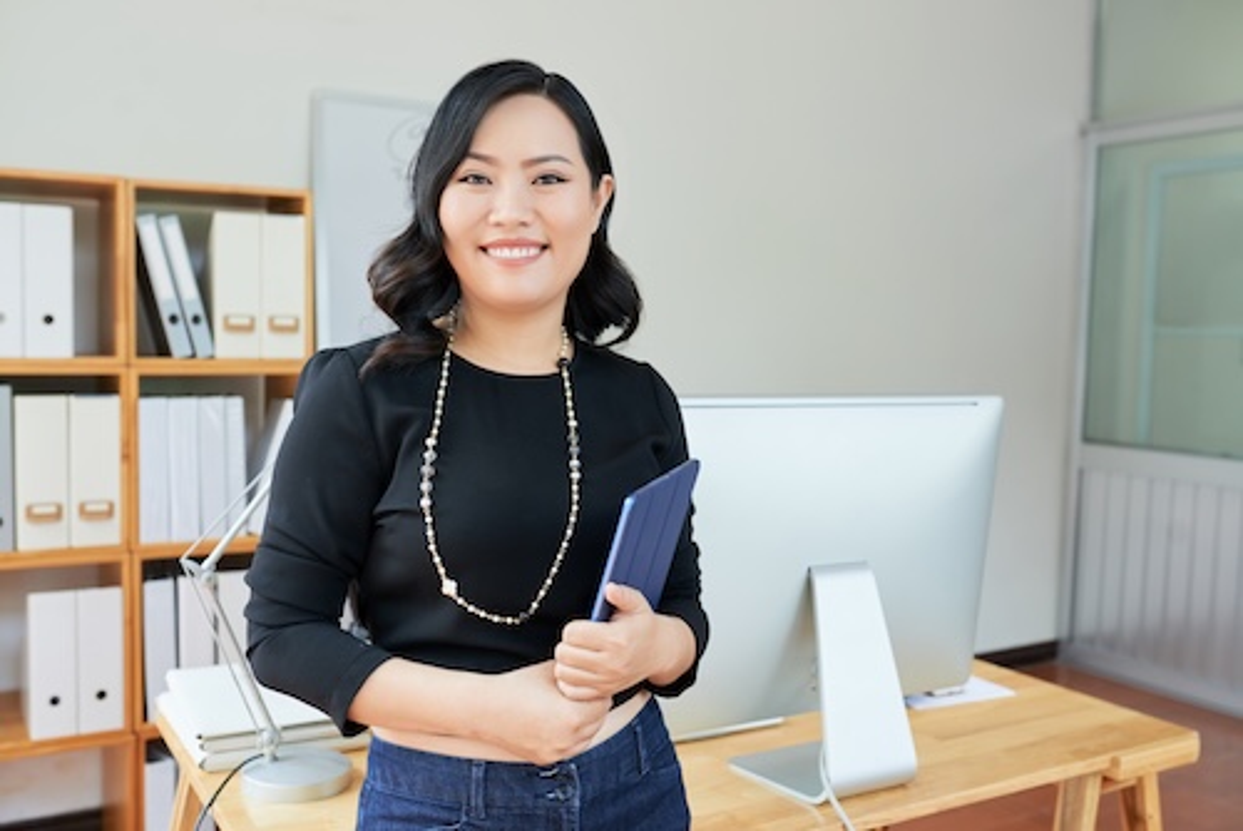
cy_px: 416
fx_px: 1209
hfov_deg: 54.4
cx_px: 622
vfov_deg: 37.9
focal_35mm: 35
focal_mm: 35
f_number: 4
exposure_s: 1/200
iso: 320
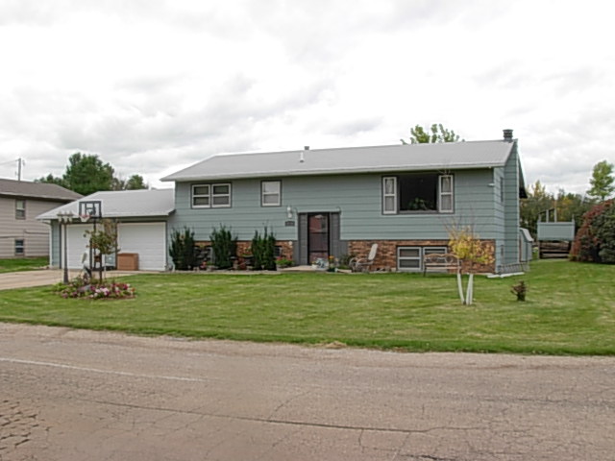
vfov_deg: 37.7
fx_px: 675
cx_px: 308
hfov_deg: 49.0
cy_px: 230
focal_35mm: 38
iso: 79
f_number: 4.9
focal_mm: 6.3
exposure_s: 1/58.6
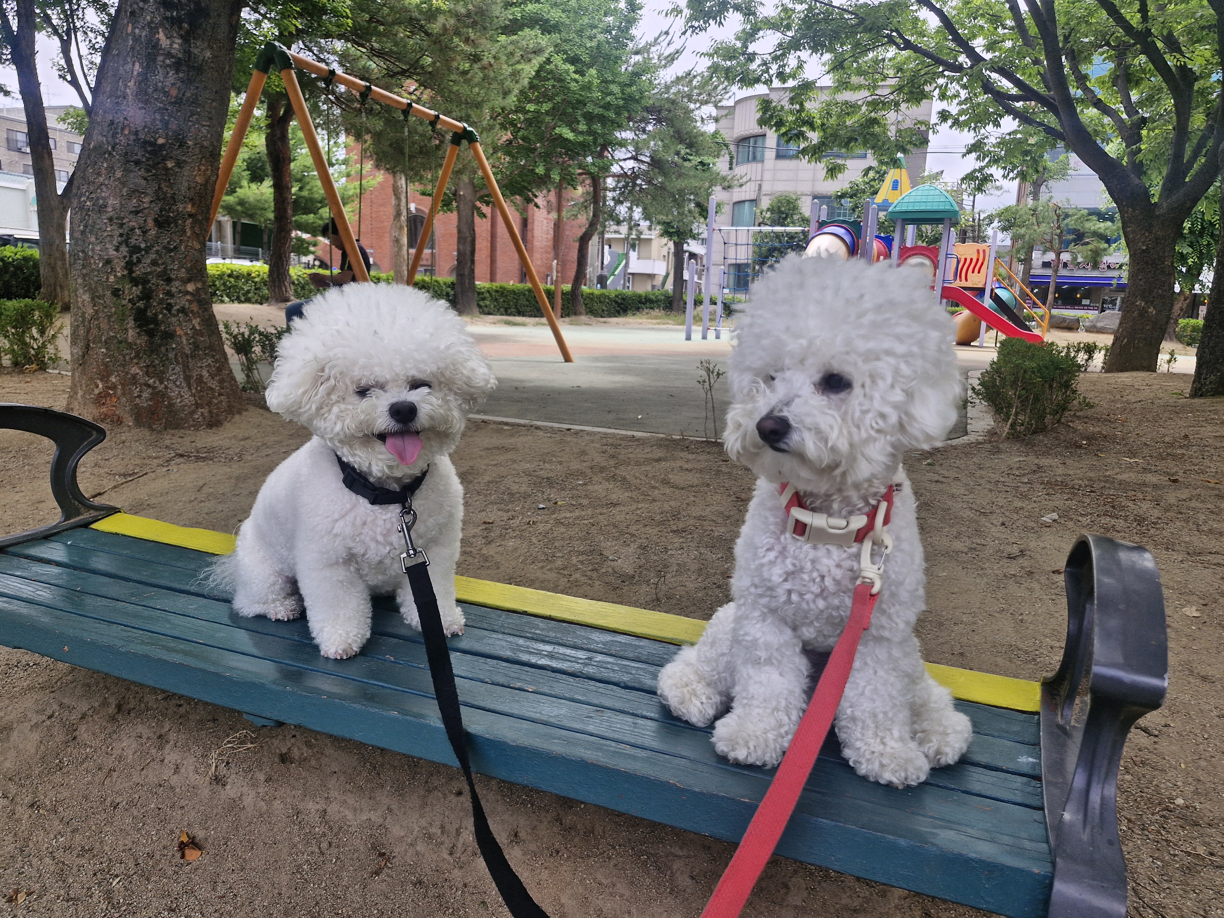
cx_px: 612
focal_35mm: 23
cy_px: 459
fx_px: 813
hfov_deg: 73.9
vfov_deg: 58.9
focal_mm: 5.54
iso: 50
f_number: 1.8
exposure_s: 1/732
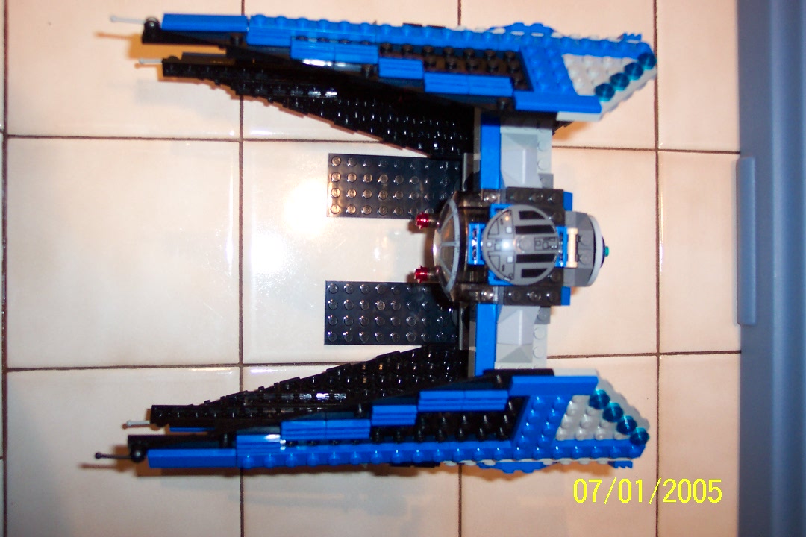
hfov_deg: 50.7
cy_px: 268
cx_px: 403
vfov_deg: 35.1
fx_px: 851
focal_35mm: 38
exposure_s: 1/30
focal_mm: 8
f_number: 2.8
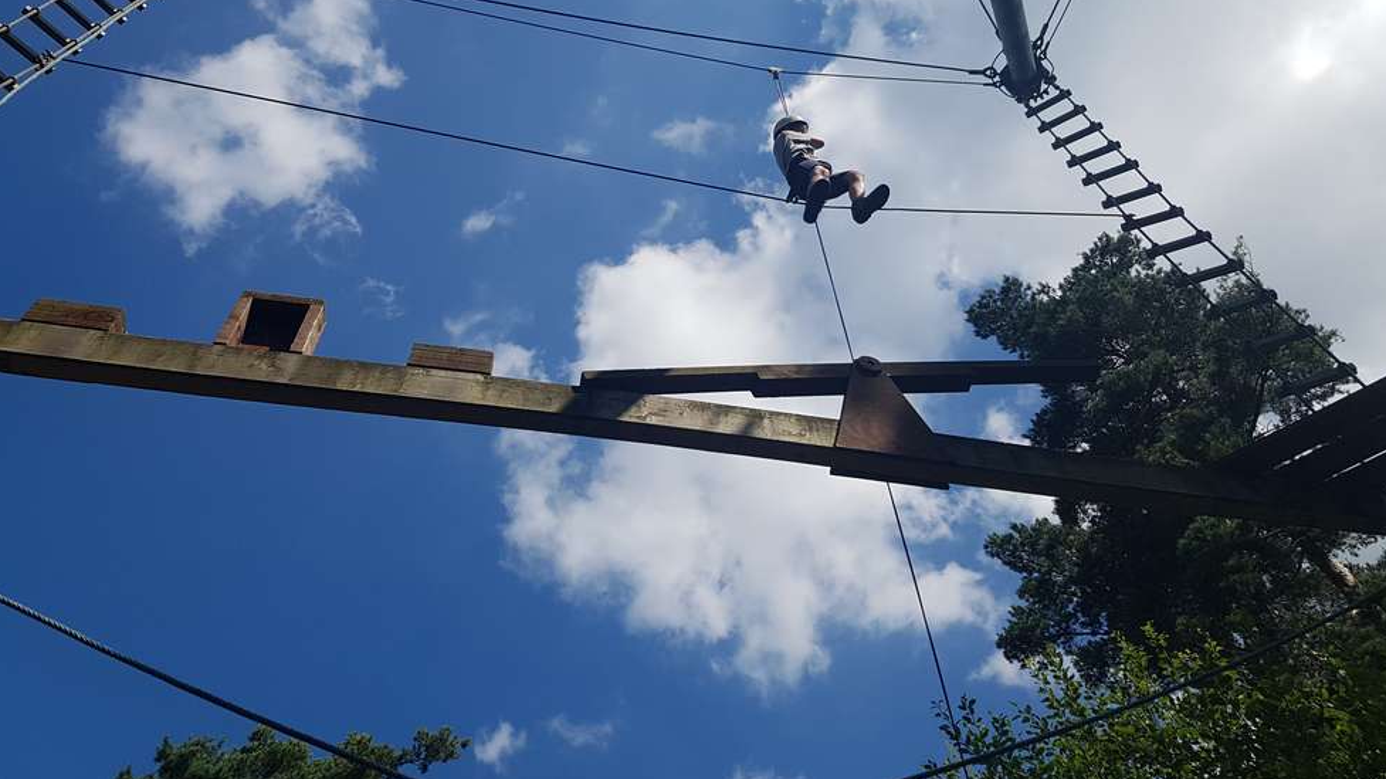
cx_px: 705
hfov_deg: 66.1
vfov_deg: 39.6
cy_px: 253
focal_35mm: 29
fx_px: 1066
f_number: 1.7
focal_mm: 4.2
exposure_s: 1/4208
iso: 50
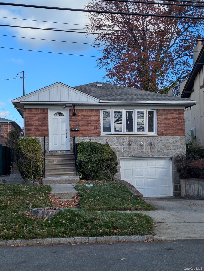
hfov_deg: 30.3
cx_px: 102
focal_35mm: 48
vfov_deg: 39.6
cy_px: 136
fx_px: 376
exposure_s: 1/1406
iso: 45
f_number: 1.85
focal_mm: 6.81
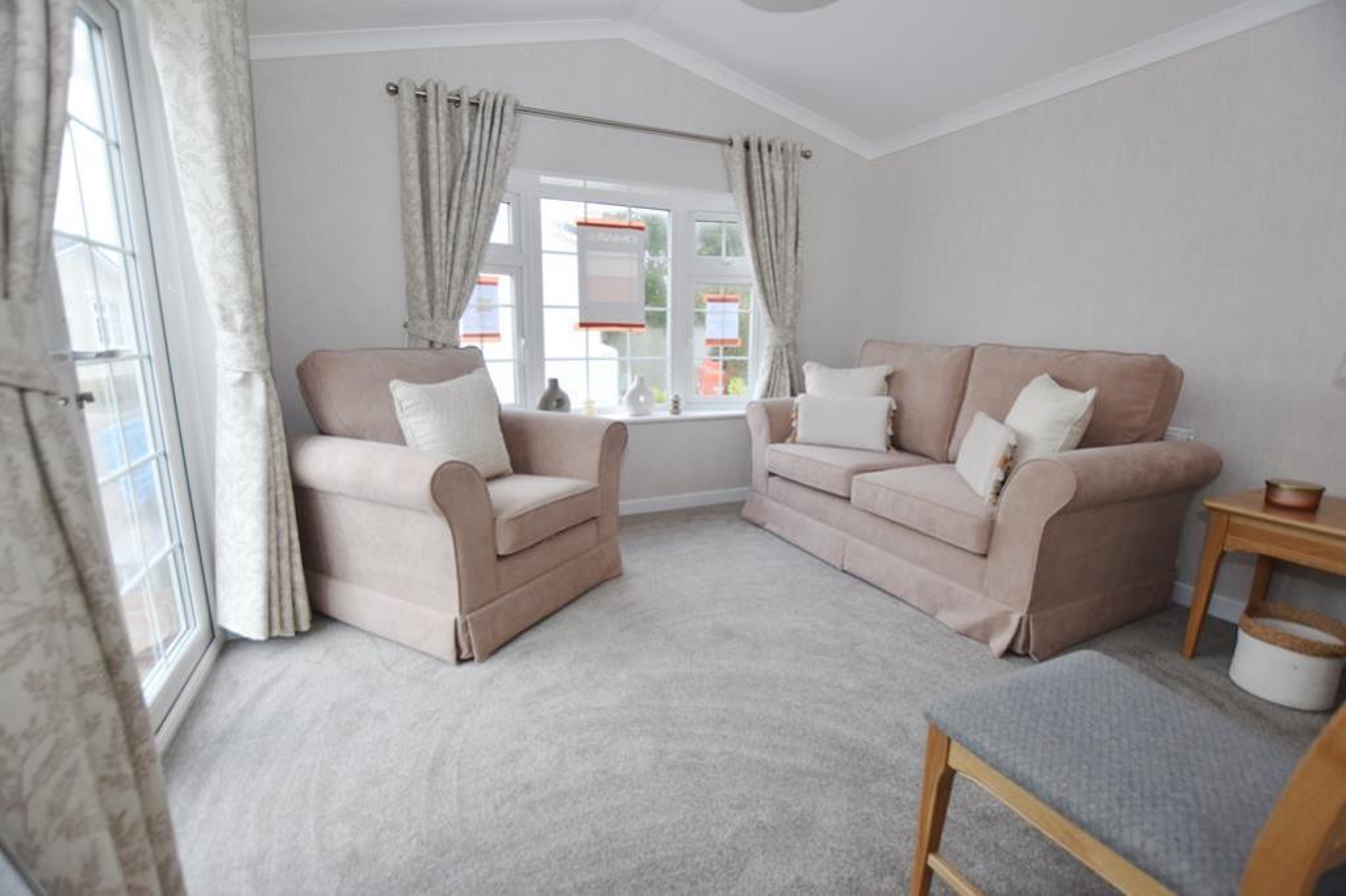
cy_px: 448
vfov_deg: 77.3
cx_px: 673
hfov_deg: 100.4
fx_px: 561
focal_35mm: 15
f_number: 4
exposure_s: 1/250
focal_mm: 10
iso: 400
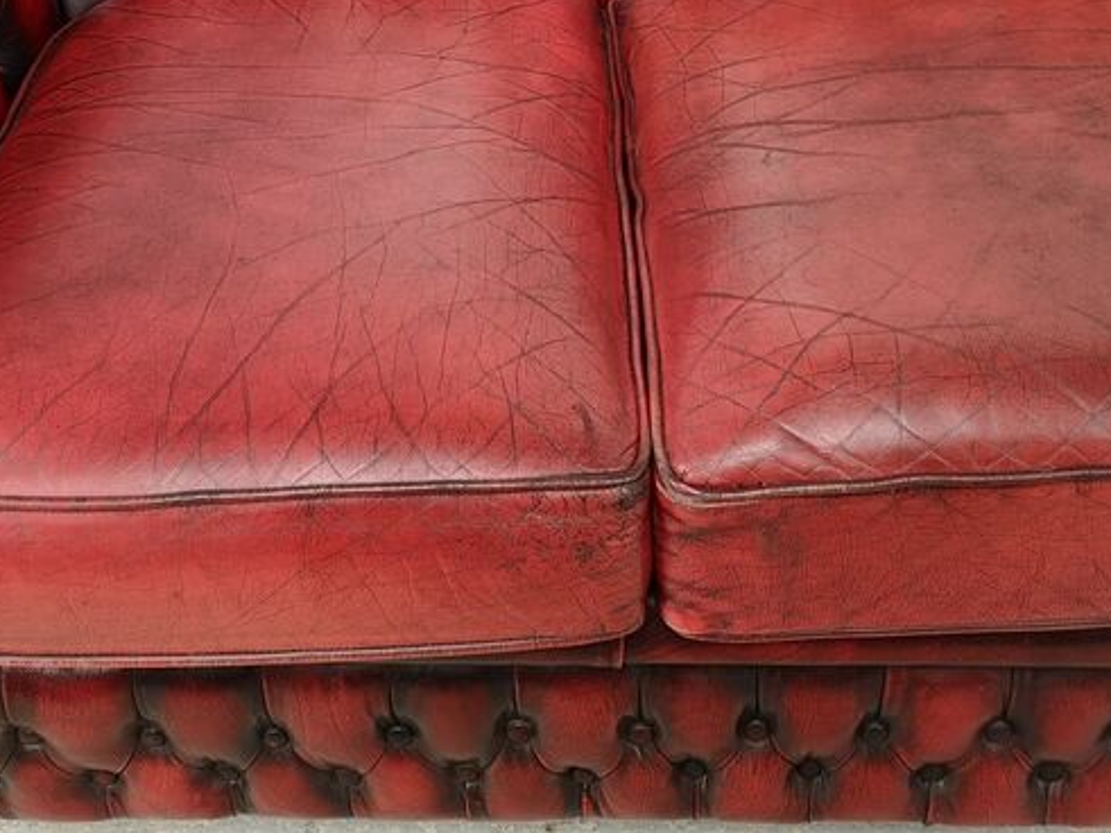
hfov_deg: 42.9
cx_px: 527
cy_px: 163
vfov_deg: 32.0
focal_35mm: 44
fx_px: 1412
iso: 160
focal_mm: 5.58
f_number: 1.8
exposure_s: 1/50
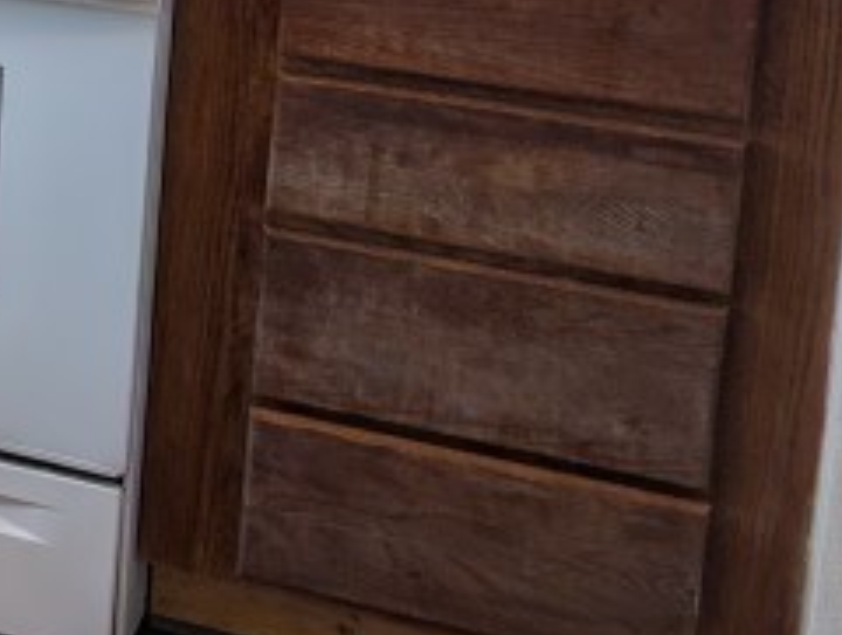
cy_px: -281
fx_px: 2486
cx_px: -877
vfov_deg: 13.8
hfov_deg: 15.2
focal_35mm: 102
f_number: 1.68
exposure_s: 1/293
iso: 23
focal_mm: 6.9
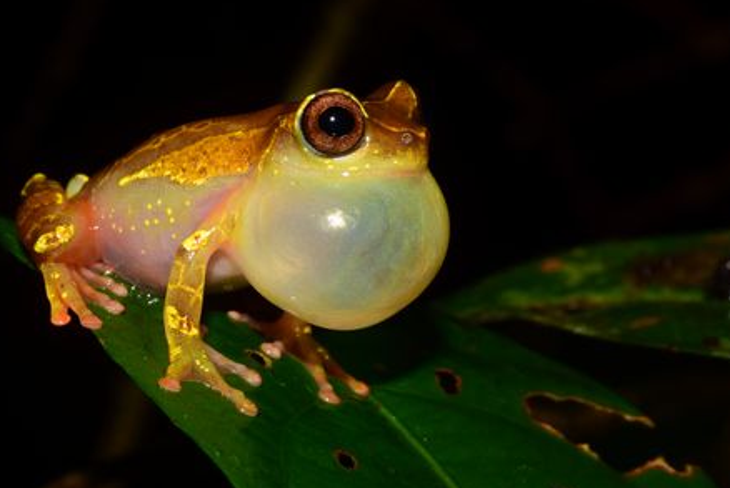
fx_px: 2879
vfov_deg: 9.7
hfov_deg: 14.4
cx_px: 423
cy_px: 169
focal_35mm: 142
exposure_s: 1/160
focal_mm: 55
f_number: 22
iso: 100
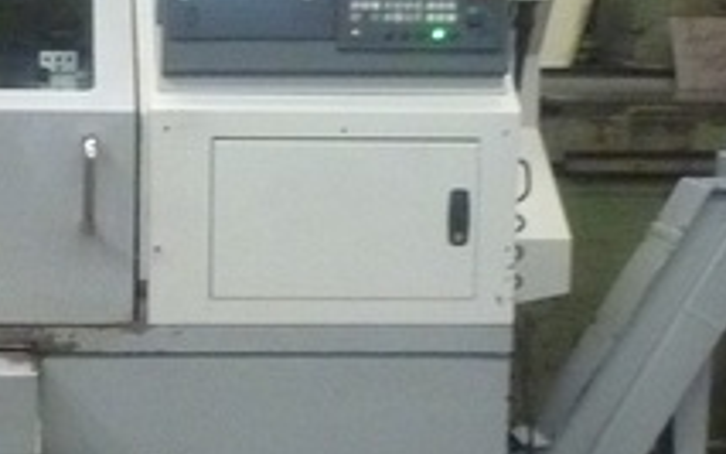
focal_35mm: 105
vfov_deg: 12.4
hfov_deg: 19.6
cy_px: 324
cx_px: 160
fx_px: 2077
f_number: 2.8
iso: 800
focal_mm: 5.5
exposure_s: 1/50
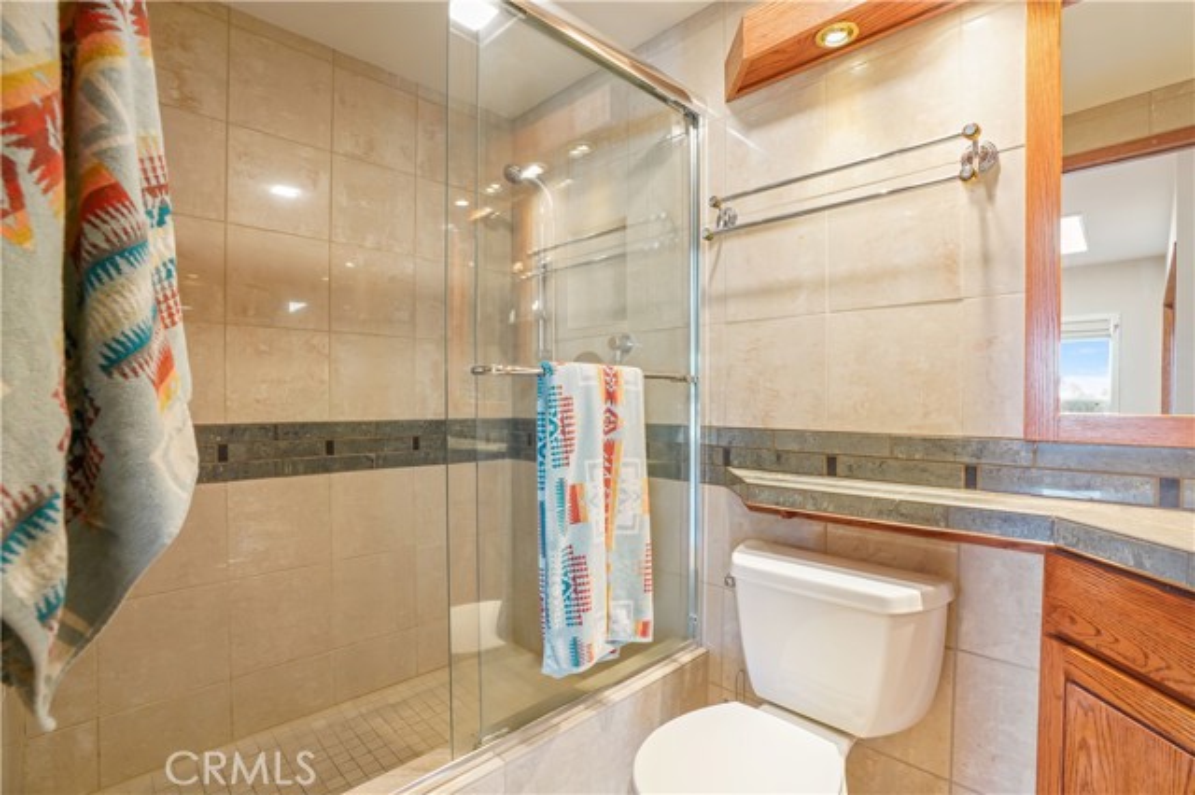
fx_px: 531
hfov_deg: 96.8
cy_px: 398
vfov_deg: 73.7
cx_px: 598
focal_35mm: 16
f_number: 8
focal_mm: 16
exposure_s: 1/8
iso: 1600
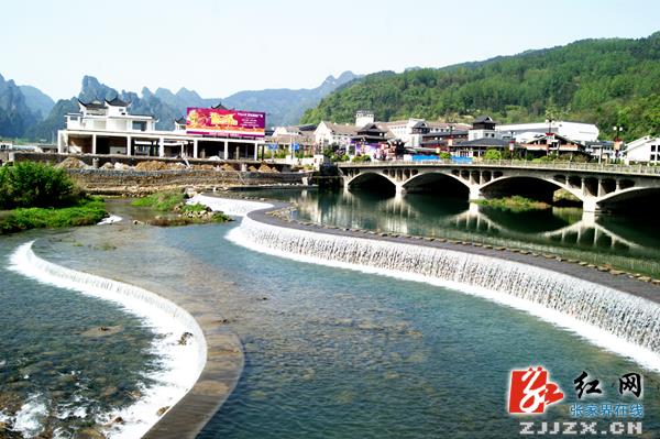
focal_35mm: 33
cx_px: 330
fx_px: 604
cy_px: 220
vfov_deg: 39.9
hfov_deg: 57.3
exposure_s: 1/320
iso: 200
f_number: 10
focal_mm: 22
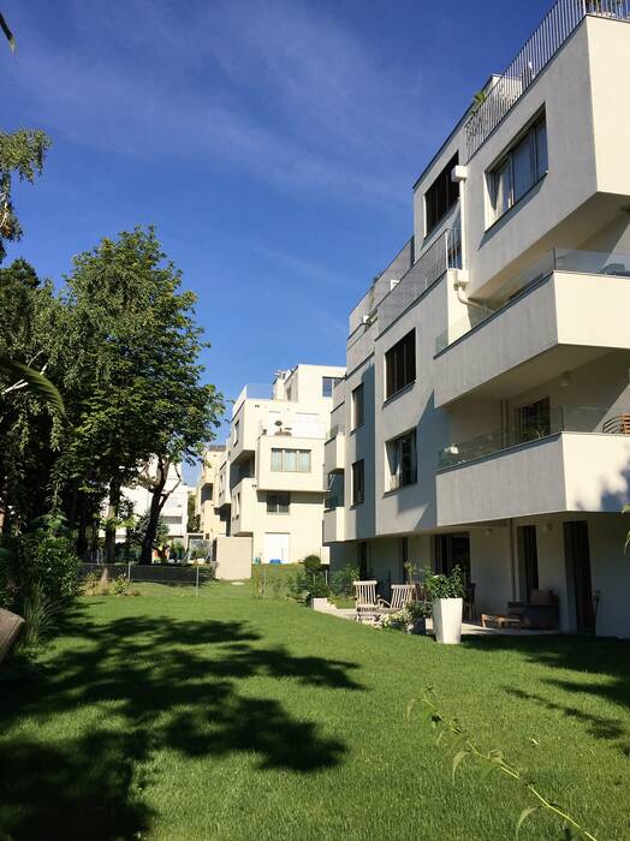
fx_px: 705
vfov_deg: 61.7
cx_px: 315
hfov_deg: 48.2
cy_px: 420
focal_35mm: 29
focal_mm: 4.15
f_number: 2.2
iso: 32
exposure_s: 1/3049
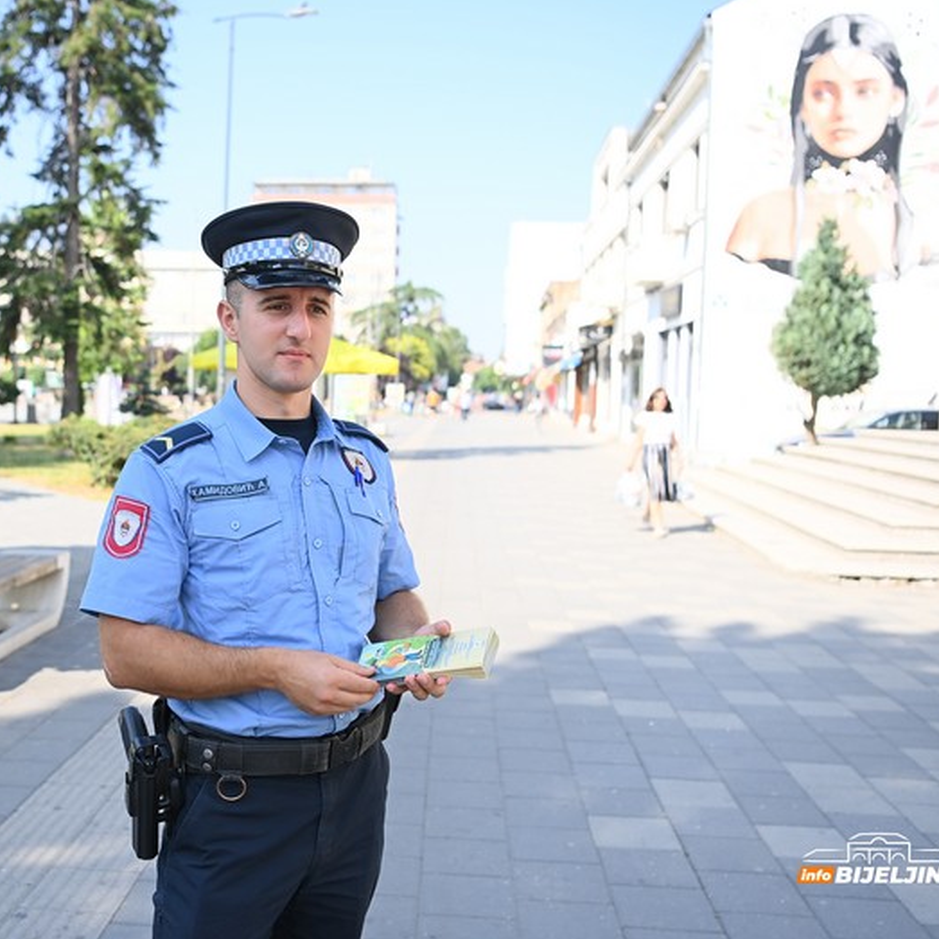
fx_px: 1197
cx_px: 327
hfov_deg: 42.4
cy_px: 471
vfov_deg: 42.8
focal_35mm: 39
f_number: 2.8
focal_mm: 30
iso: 250
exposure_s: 1/1600
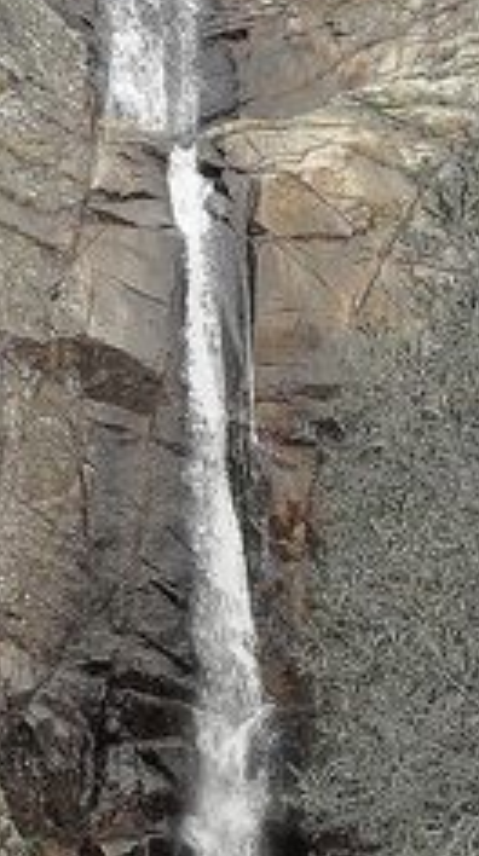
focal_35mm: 128
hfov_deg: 9.4
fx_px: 2903
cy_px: 392
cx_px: 455
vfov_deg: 16.8
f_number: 4.5
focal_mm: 32
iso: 200
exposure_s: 1/125
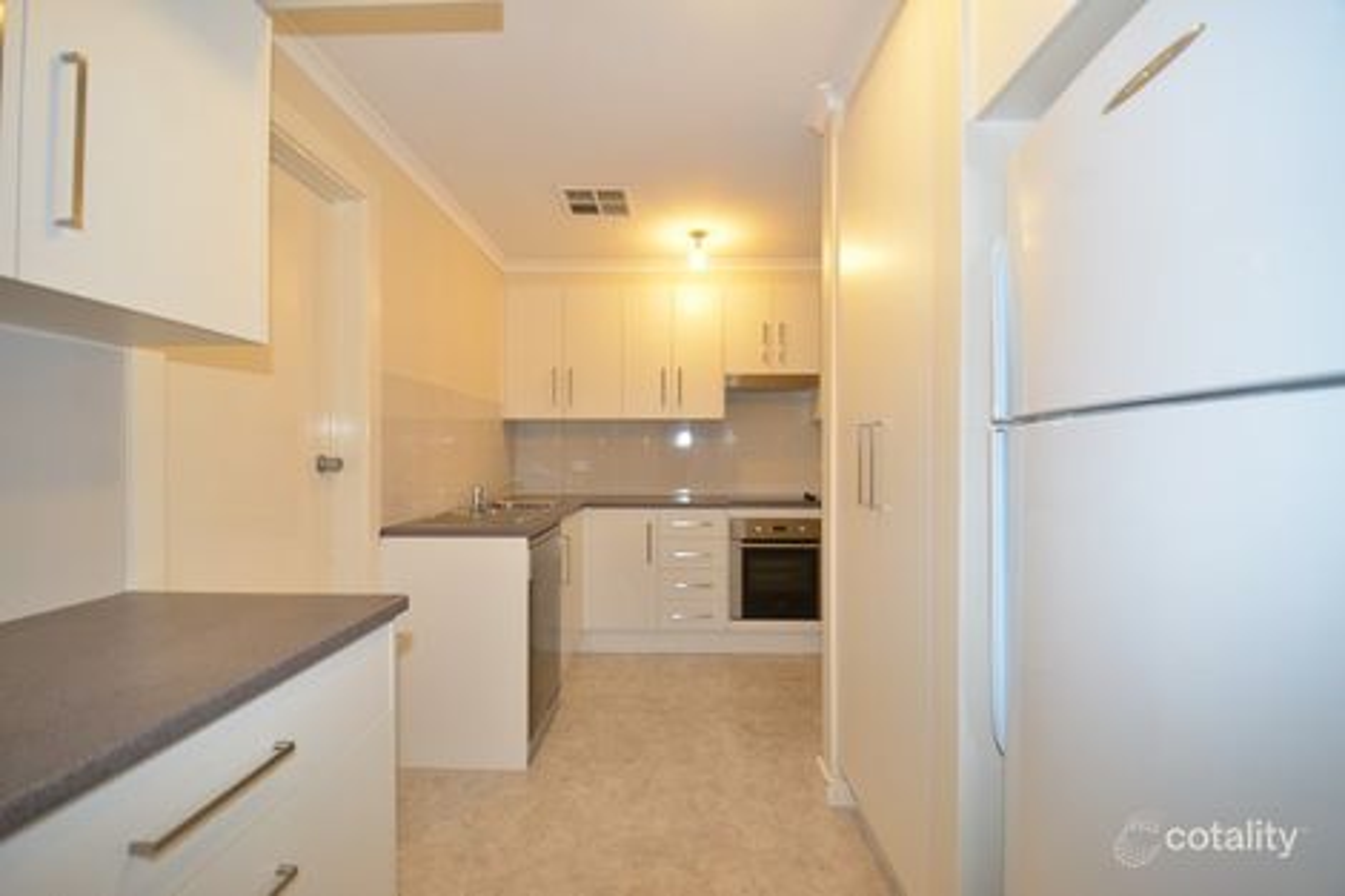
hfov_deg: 100.4
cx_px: 672
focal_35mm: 15
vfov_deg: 77.3
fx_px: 560
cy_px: 448
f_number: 4
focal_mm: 10
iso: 720
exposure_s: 1/60
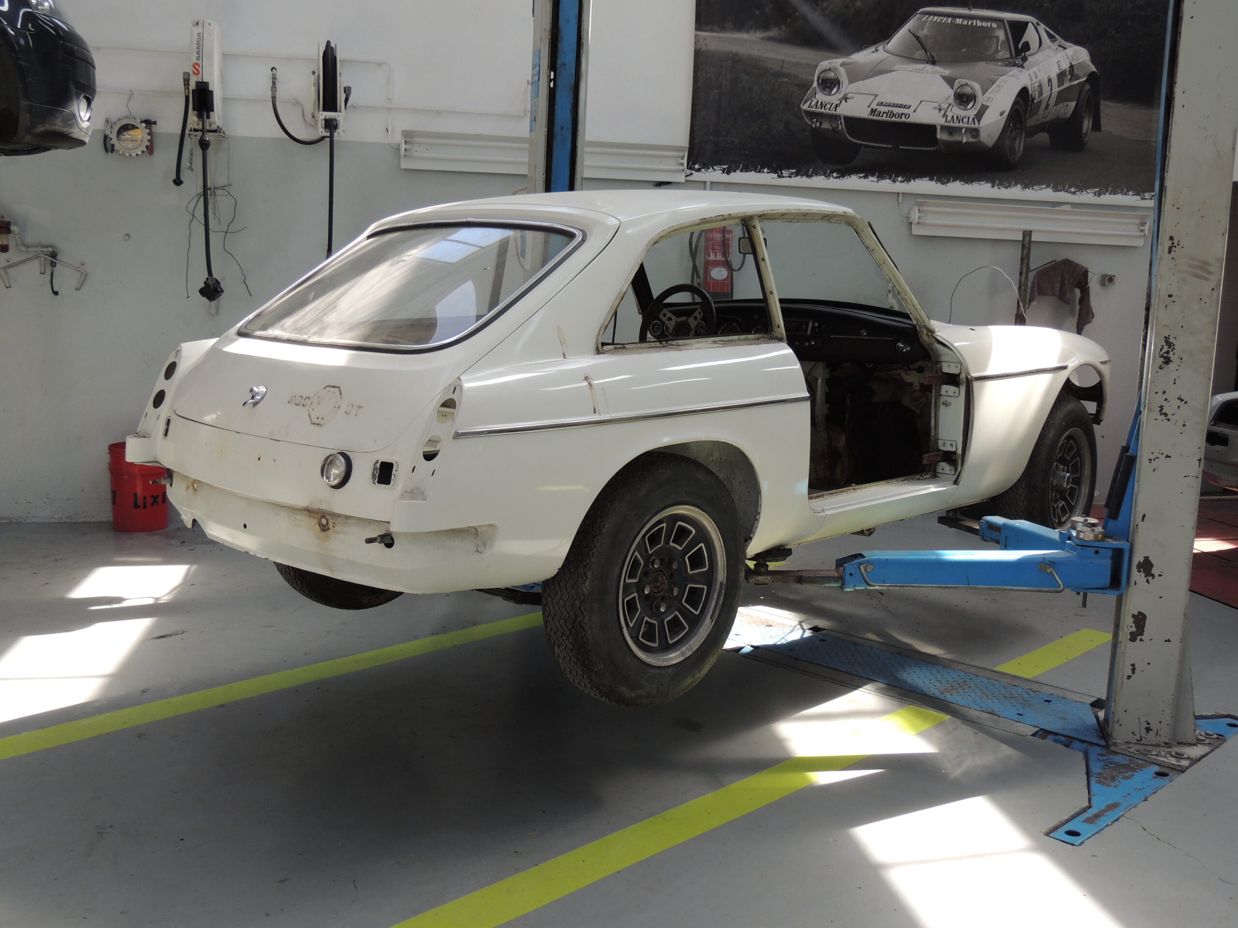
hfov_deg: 52.6
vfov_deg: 40.7
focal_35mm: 35
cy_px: 464
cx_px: 619
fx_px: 1252
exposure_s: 1/100
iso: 100
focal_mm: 6.2
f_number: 3.3
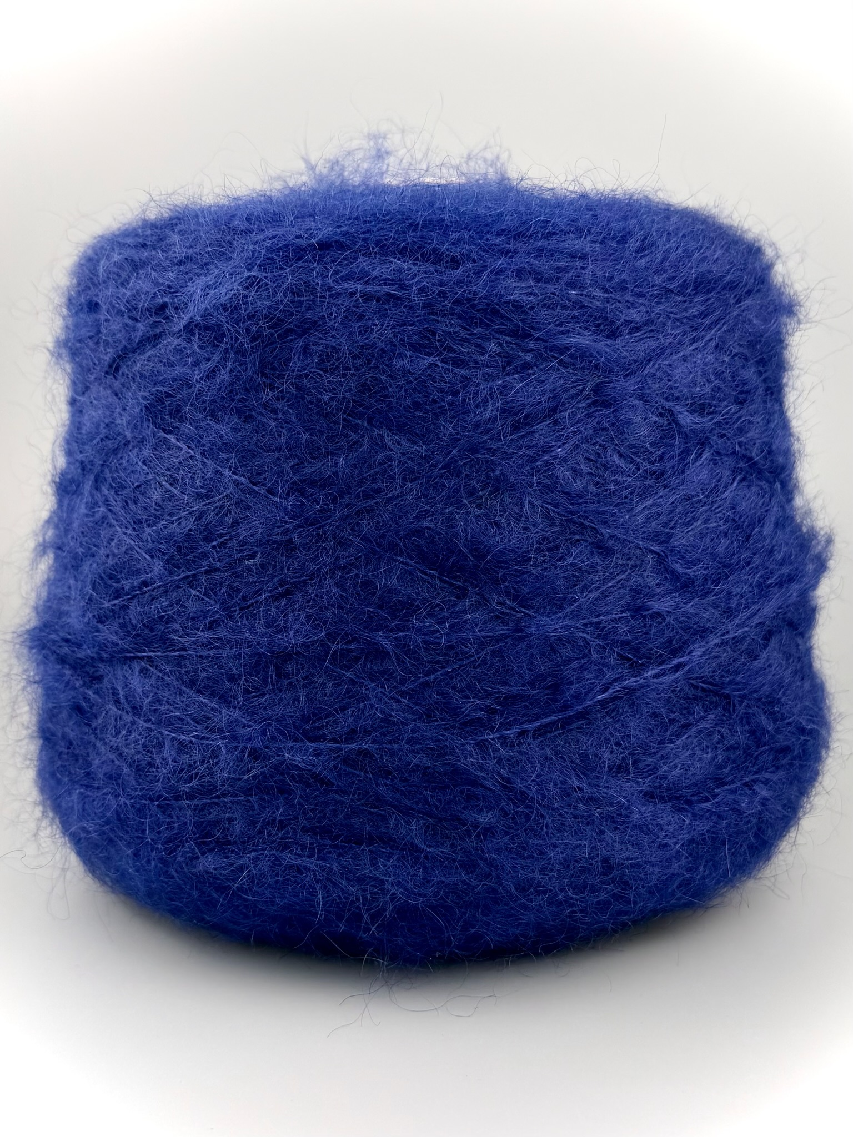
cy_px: 568
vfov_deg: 71.6
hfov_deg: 56.8
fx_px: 789
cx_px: 426
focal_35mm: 24
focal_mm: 6.76
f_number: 1.78
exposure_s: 1/654
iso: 80
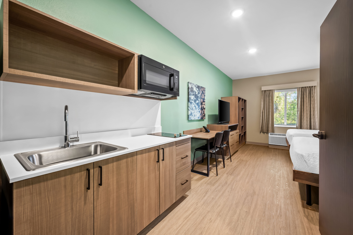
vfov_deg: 81.1
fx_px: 137
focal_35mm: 14
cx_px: 176
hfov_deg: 104.3
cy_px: 118
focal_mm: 14
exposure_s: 1/1.67
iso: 100
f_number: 8
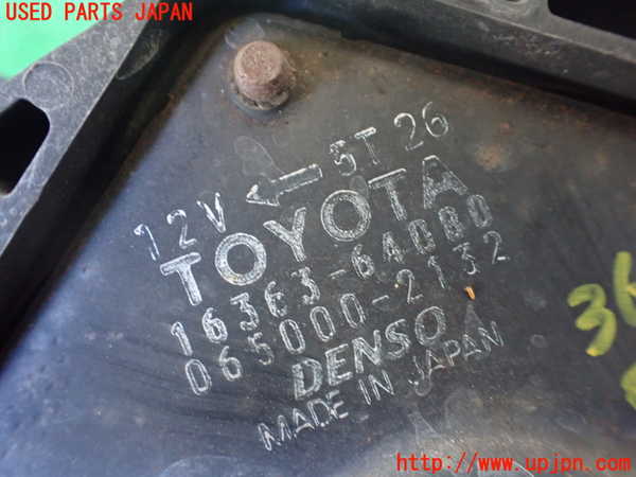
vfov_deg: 46.8
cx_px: 318
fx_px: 551
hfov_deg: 60.0
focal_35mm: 30
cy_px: 238
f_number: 2.3
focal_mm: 5.4
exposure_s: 1/30
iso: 1000
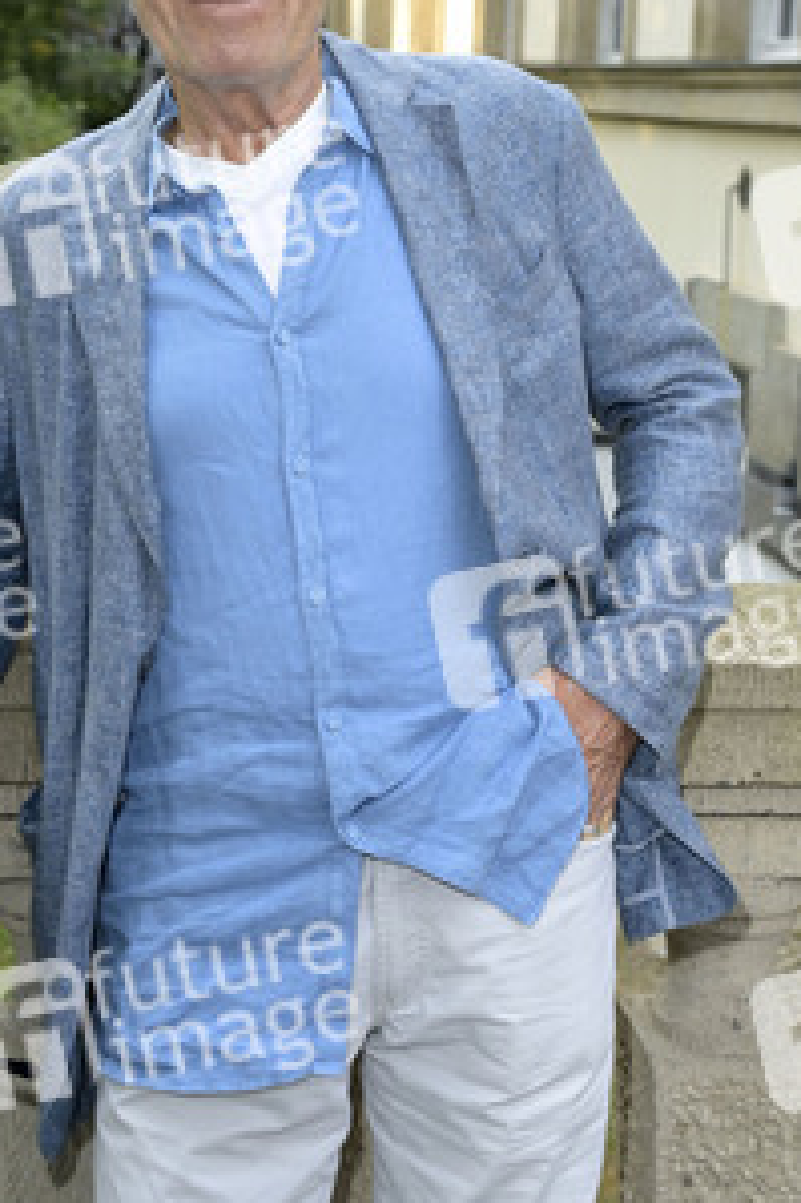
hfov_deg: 20.2
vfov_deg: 29.9
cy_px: 414
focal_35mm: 67
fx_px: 2239
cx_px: 270
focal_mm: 50
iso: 500
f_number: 5.6
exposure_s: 1/100
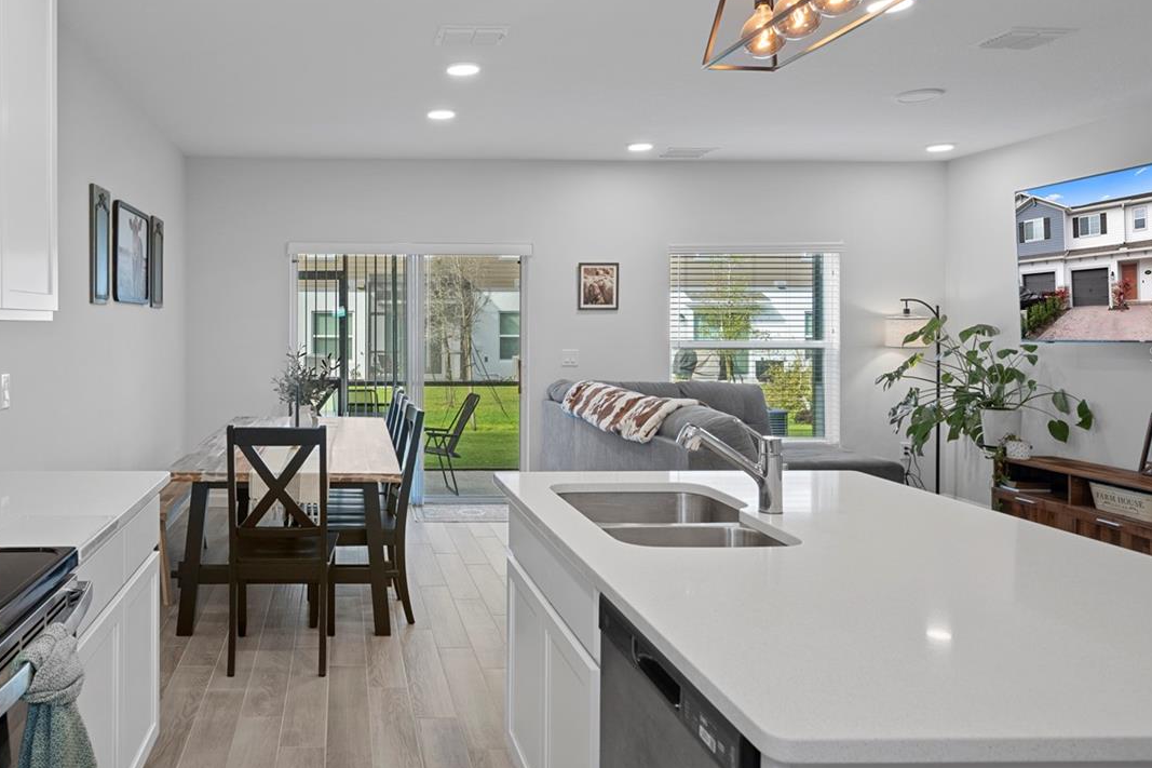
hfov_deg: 65.6
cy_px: 354
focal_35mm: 27
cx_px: 381
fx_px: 864
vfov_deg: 47.9
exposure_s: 1/3
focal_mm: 18
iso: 320
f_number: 8
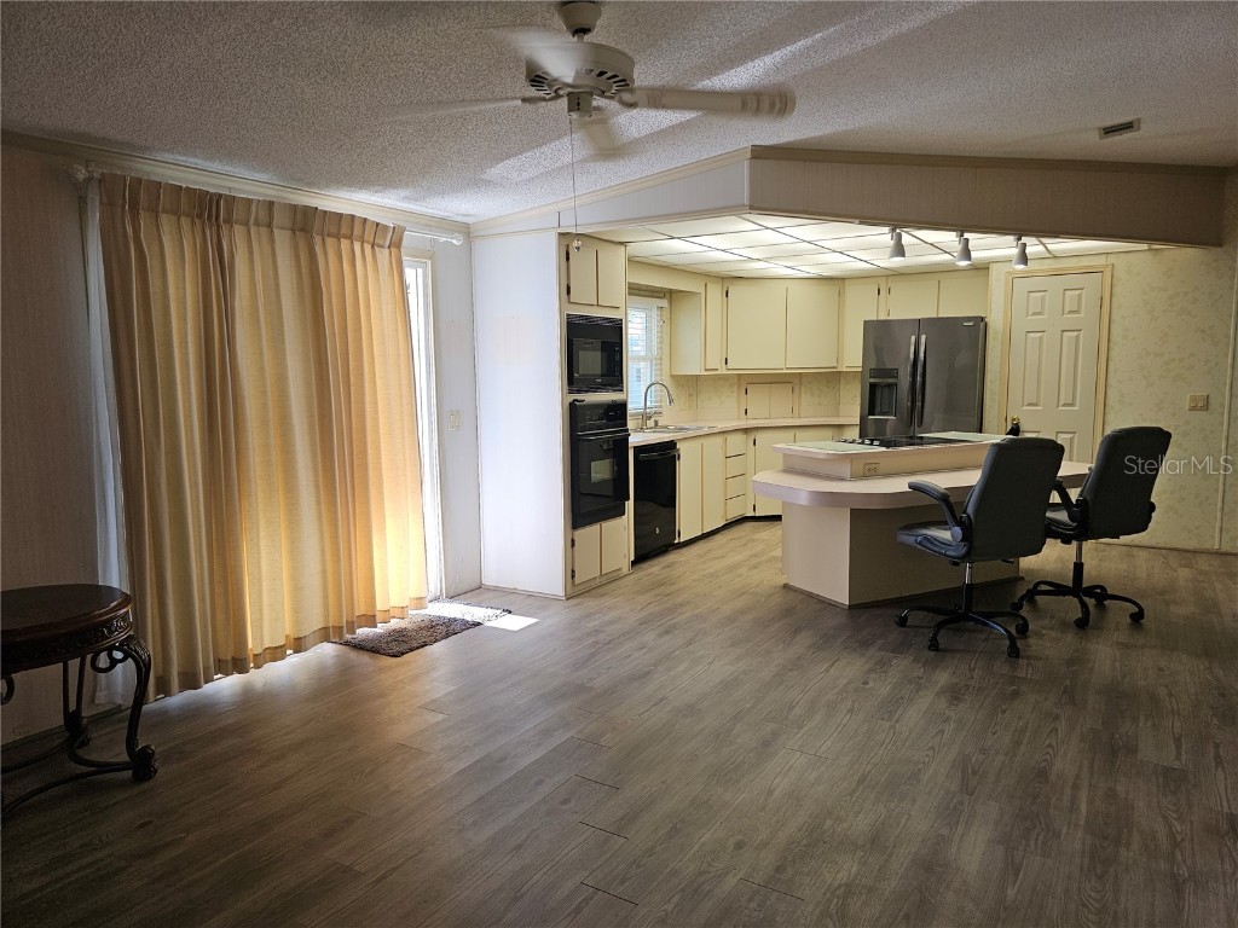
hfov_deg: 73.9
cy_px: 464
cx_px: 619
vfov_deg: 58.9
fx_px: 823
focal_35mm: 23
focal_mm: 6.3
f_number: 1.7
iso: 25
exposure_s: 1/60
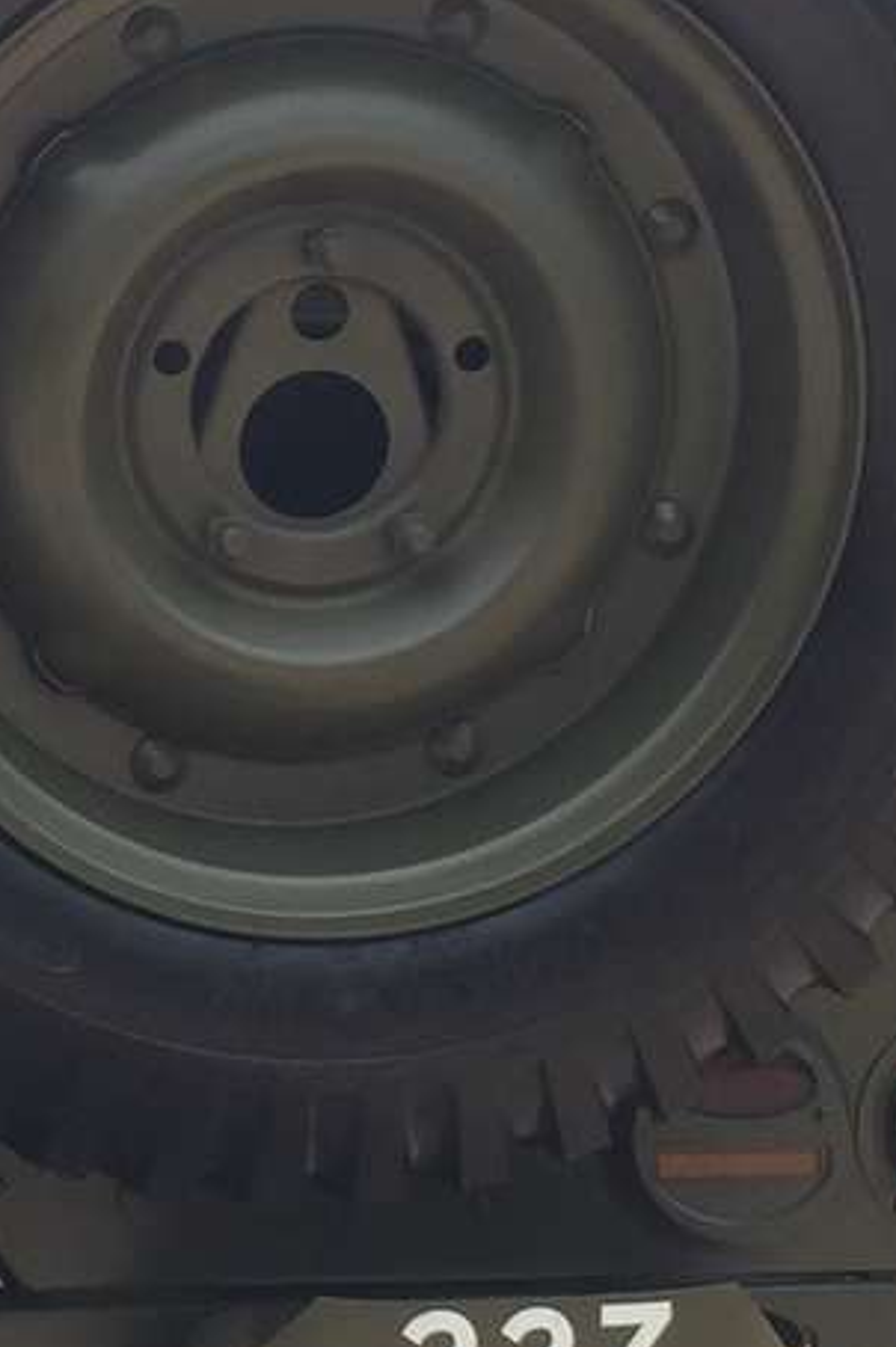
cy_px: 579
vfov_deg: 15.4
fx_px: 4973
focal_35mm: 133
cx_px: -507
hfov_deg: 9.9
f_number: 2.2
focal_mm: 4.15
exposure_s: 1/542
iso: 32
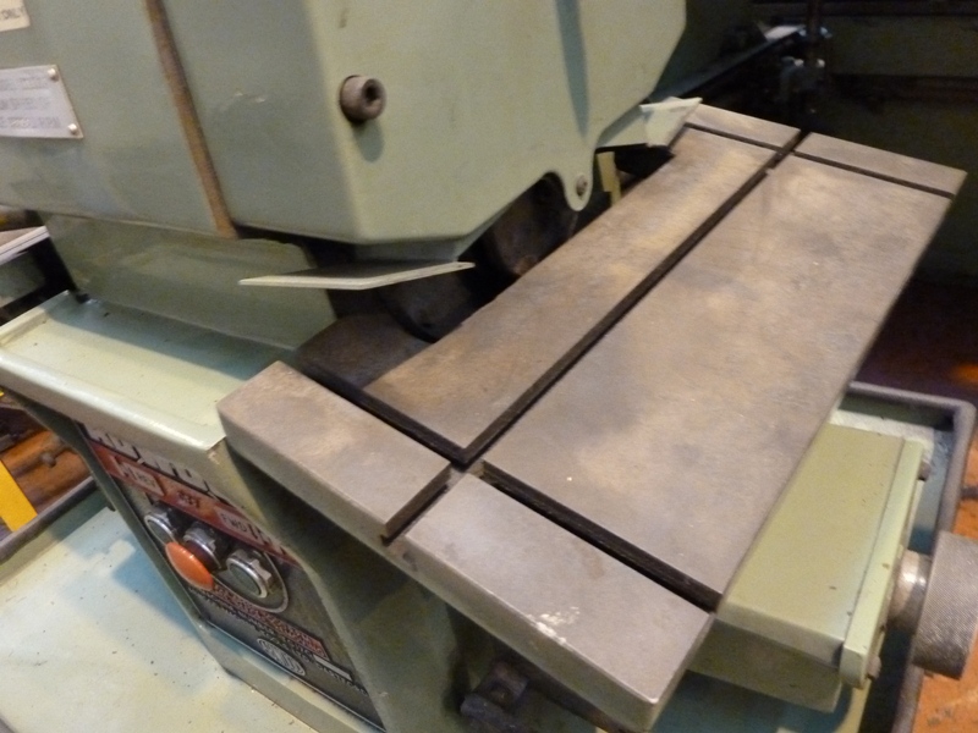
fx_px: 706
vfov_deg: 54.9
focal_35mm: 25
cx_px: 489
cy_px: 366
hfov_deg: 69.4
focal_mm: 4.1
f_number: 3.3
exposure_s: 1/13
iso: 800
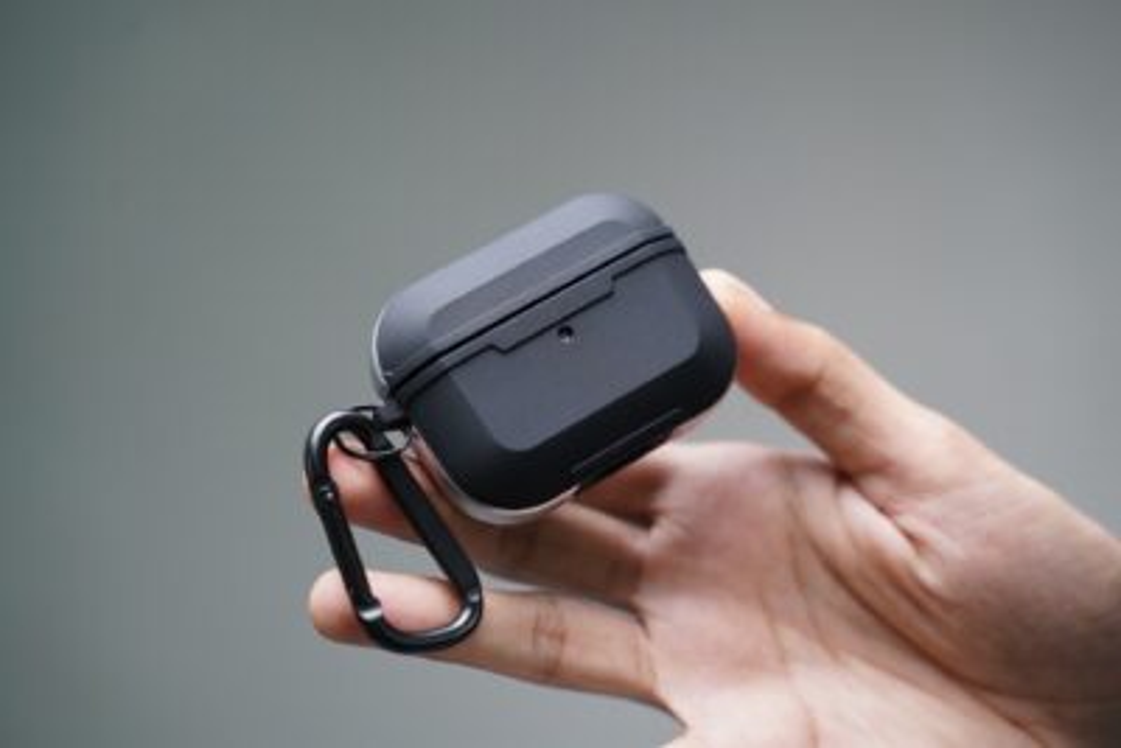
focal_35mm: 75
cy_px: 374
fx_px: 2336
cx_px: 560
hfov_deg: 27.0
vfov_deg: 18.2
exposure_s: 1/90
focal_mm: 75
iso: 1600
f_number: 3.5
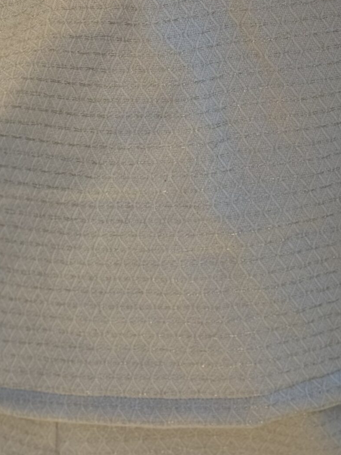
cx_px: 222
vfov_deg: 16.5
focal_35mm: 118
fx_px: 1550
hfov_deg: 12.5
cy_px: 78
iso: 64
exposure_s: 1/1222
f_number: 1.78
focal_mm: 6.76
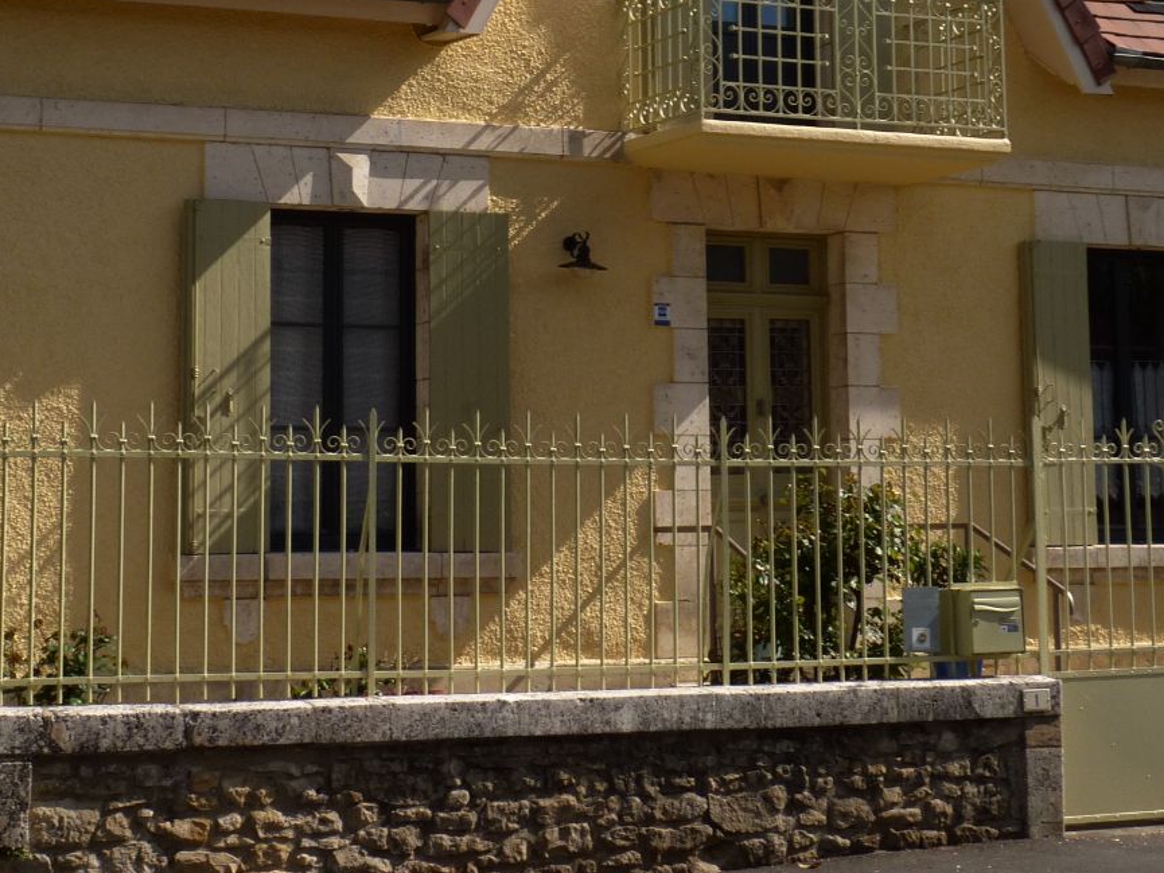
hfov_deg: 26.3
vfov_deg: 19.6
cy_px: 129
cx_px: 561
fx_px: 2489
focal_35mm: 74
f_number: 5.6
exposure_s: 1/250
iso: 80
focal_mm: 7.3
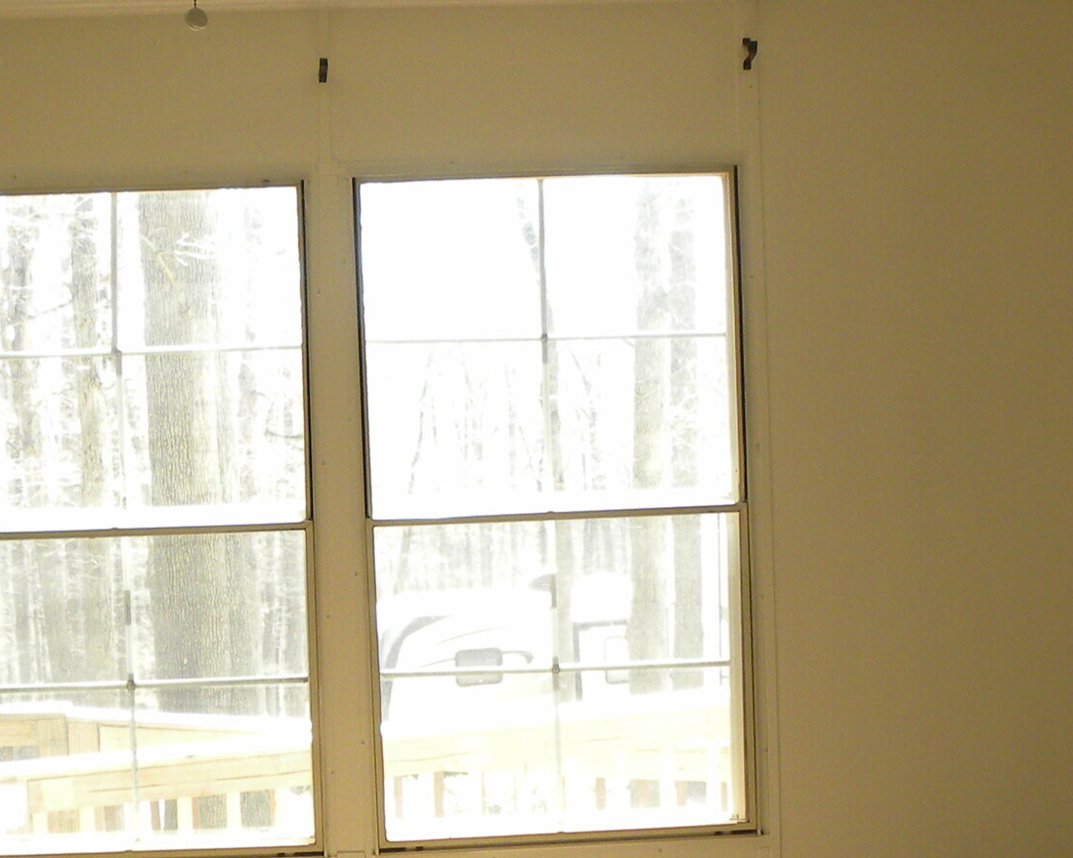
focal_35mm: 71
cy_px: 519
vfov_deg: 21.5
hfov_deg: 26.7
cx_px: 403
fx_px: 2254
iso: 92
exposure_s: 1/97.2
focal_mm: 4.6
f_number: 2.8
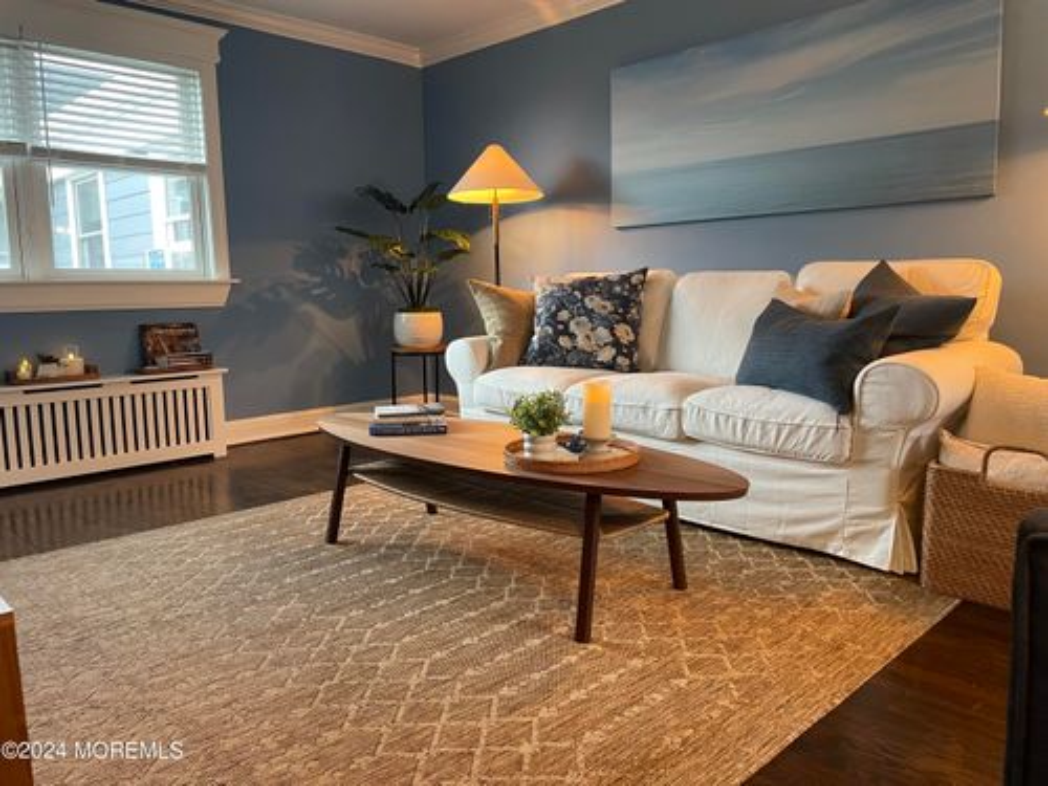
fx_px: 787
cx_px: 524
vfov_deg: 53.1
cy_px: 393
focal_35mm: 26
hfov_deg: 67.3
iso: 160
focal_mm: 4.2
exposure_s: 1/60
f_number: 1.6
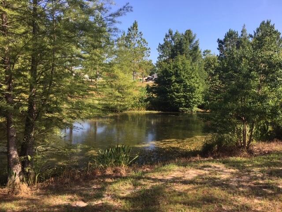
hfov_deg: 61.7
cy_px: 106
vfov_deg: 48.2
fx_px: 236
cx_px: 141
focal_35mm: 29
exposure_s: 1/646
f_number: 2.2
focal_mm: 4.15
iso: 25
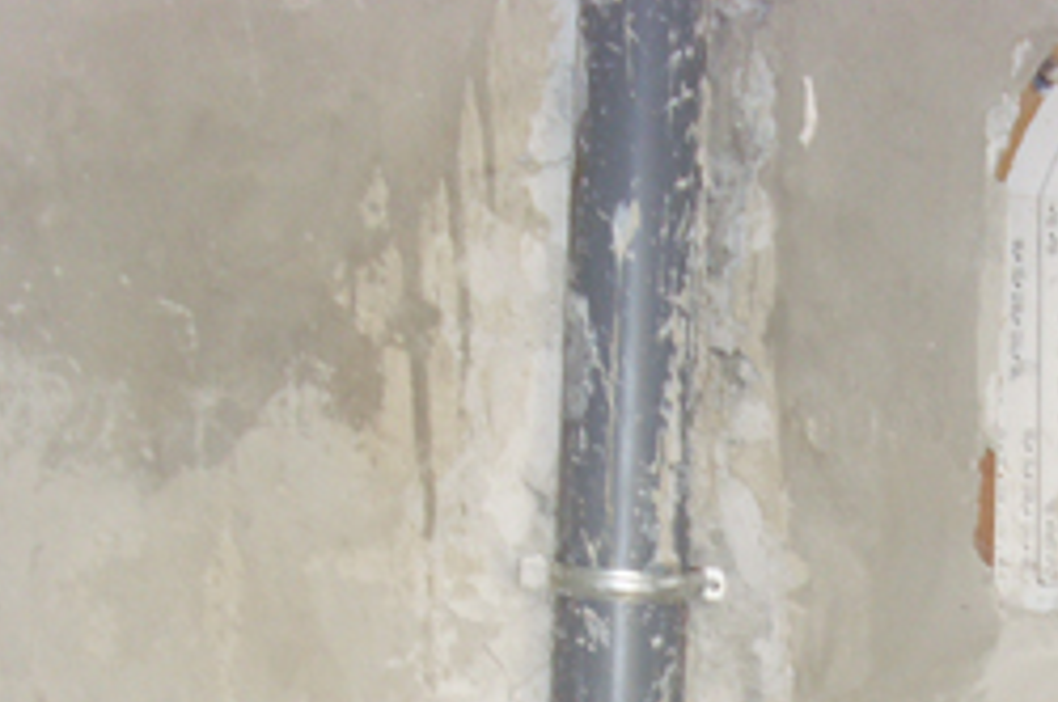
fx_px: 2788
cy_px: 888
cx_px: 1024
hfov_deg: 20.9
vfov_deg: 13.9
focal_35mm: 95
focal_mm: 6.3
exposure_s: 1/45
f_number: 3
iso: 100
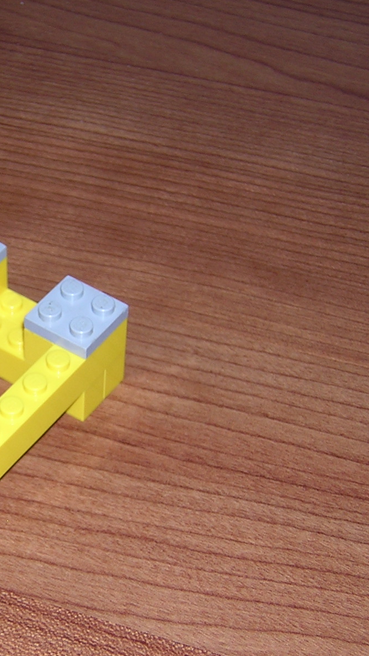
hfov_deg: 14.1
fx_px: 1478
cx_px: 40
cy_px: 329
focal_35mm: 85
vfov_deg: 25.0
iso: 100
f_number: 3.3
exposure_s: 1/60.1
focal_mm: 7.6
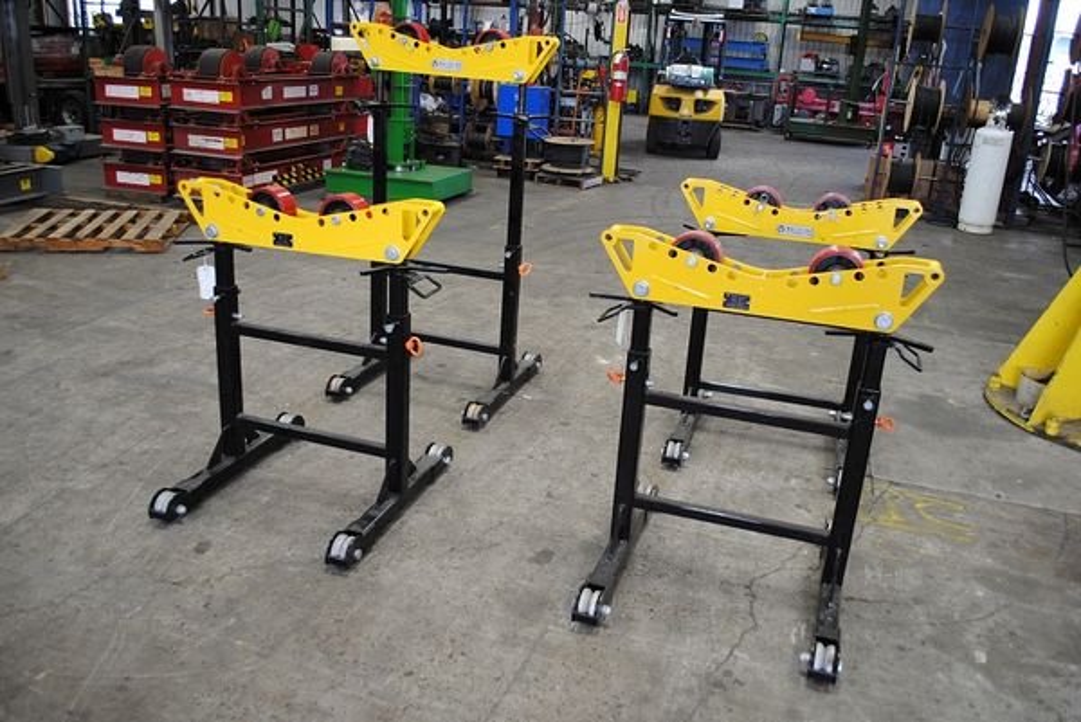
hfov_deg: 61.9
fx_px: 901
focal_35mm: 30
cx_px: 540
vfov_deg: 43.7
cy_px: 361
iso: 200
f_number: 3.8
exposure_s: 1/40
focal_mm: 20
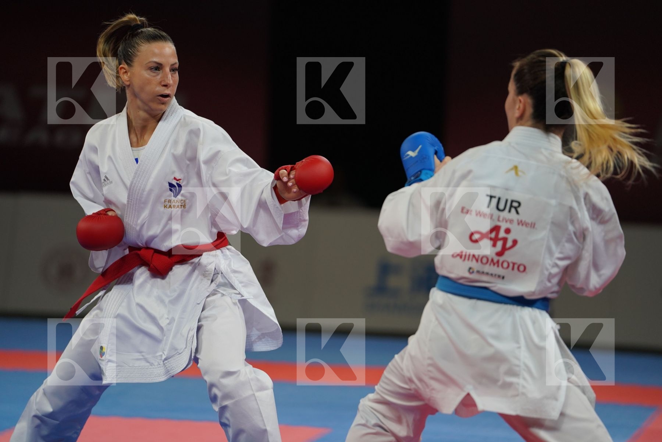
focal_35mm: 200
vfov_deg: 6.9
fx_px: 3677
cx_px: 331
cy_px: 221
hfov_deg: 10.3
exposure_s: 1/1000
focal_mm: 200
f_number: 2.8
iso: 1000
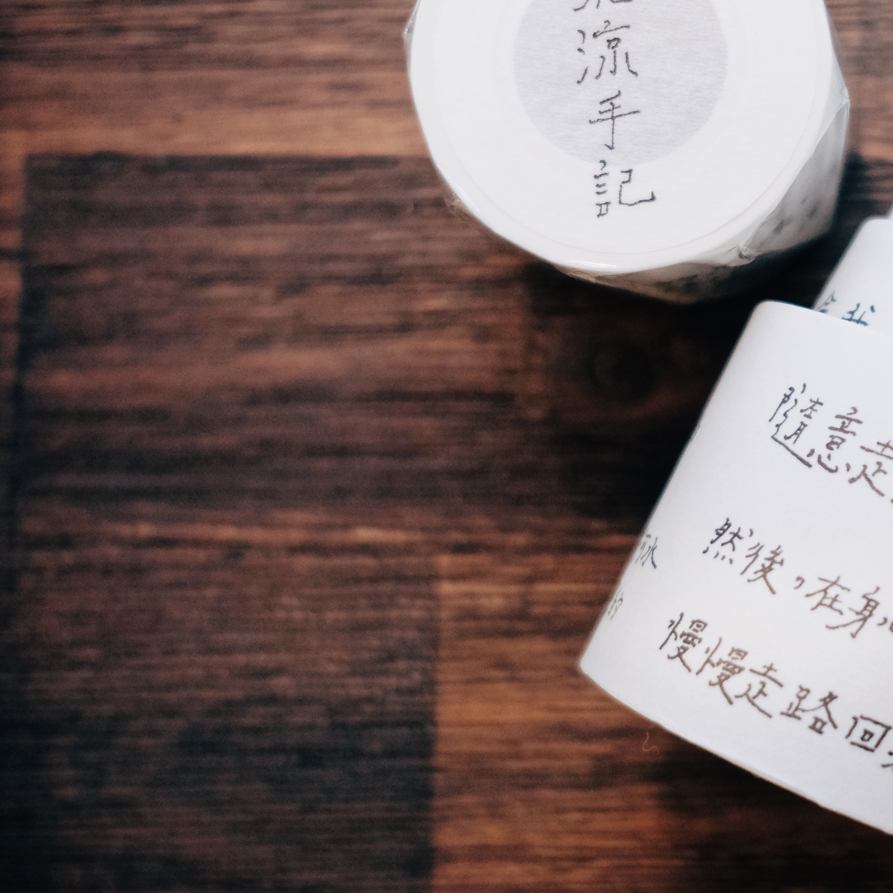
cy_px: 368
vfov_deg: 26.4
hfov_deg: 25.2
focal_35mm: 65
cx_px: 897
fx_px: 1897
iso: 1600
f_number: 2.8
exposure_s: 1/180
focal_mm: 23
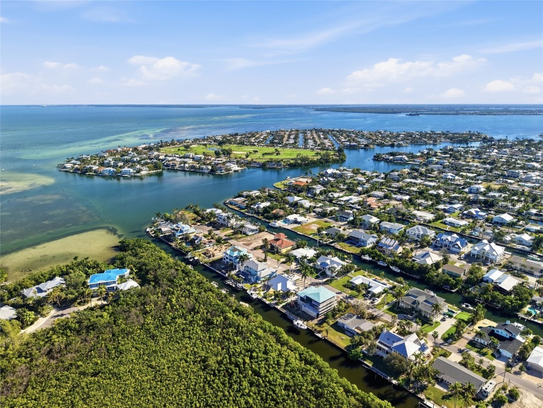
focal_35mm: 24
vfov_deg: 56.8
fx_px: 376
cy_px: 204
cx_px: 272
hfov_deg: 71.6
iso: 200
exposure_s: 1/3000
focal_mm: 8.7
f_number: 1.8
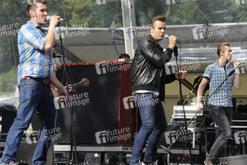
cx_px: 122
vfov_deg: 8.0
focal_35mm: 171
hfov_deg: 12.0
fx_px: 1173
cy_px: 84
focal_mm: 135
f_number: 10
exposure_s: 1/400
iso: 320
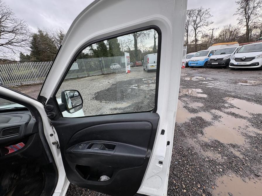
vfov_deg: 85.7
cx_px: 131
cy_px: 98
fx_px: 106
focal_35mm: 14
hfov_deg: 102.1
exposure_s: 1/99
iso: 50
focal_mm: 2.22
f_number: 2.2
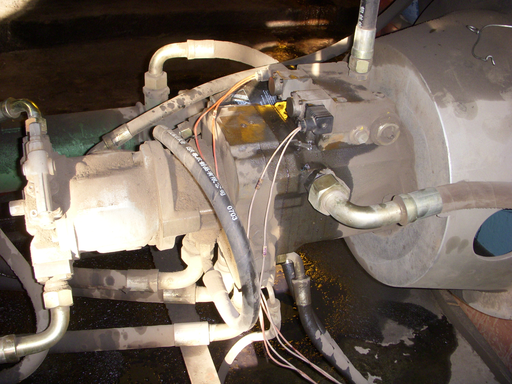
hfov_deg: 49.0
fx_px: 562
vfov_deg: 37.7
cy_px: 192
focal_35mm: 38
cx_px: 256
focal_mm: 6.3
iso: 200
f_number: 3.3
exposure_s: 1/40
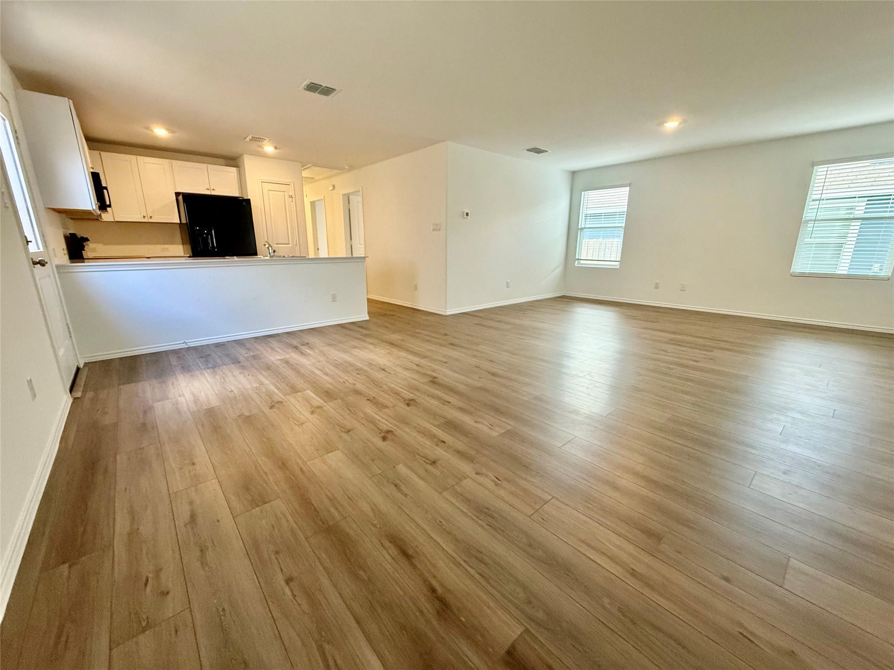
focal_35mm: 14
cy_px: 335
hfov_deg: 102.1
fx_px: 362
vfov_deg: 85.7
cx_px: 447
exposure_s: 1/120
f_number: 2.2
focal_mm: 2.22
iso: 320
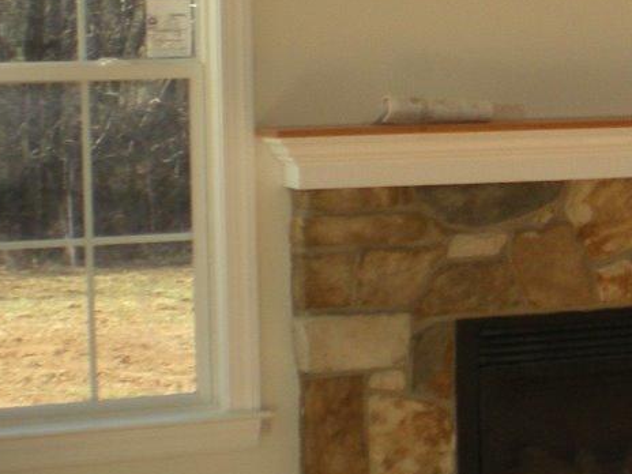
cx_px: 763
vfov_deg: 12.5
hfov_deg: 16.0
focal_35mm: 118
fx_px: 2154
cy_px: 97
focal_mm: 6.3
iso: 89
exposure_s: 1/223
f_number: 3.1
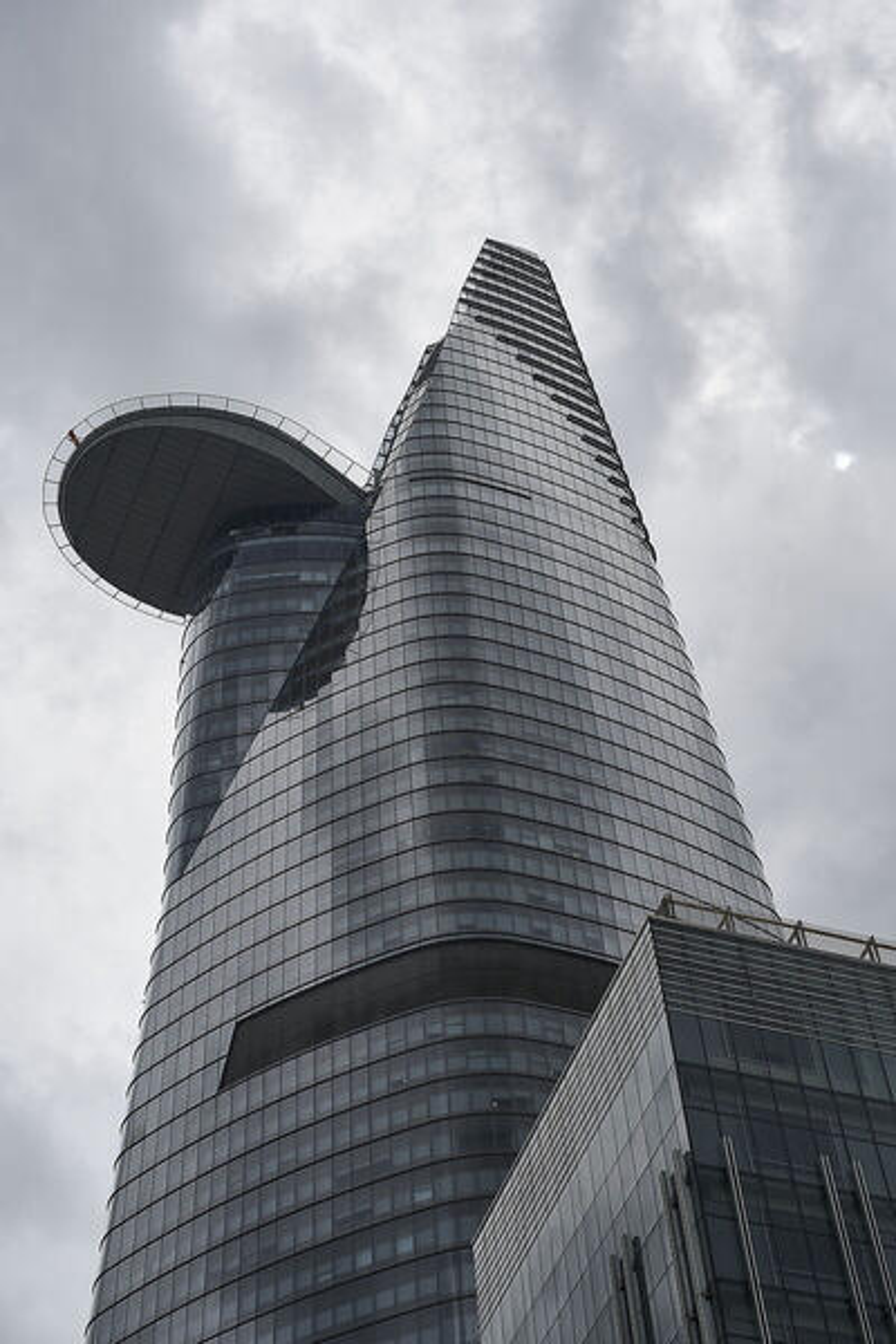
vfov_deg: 38.2
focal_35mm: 52
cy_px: 672
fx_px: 1941
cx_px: 448
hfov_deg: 26.0
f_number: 9.5
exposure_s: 1/350
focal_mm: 52
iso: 100
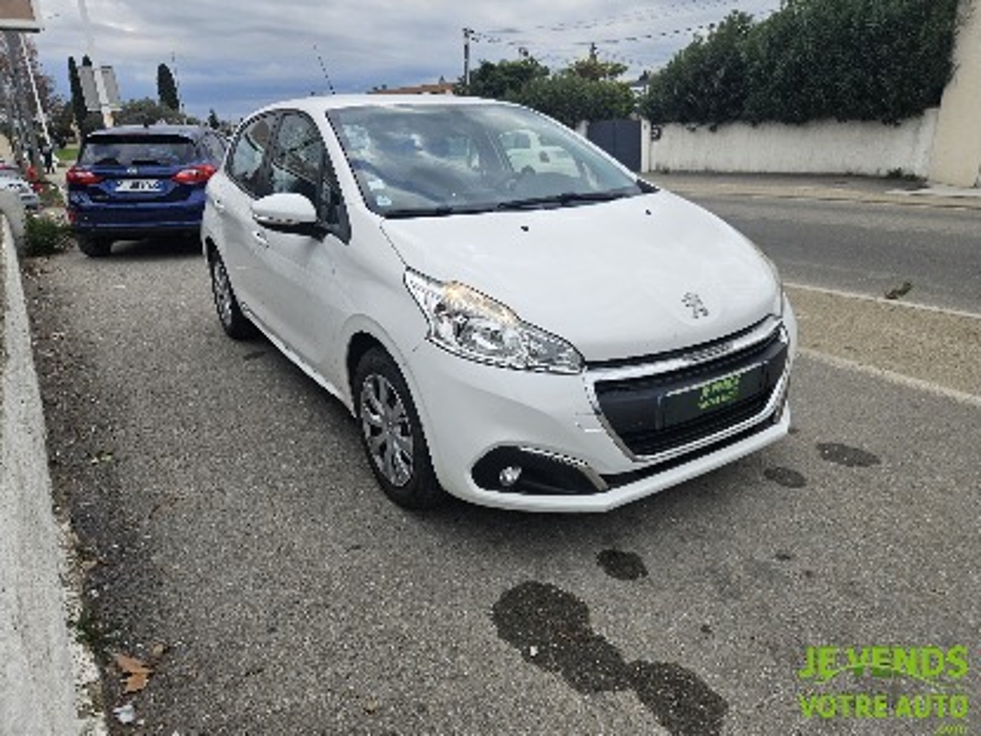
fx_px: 652
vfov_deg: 58.9
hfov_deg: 73.9
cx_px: 490
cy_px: 368
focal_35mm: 23
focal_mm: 5.4
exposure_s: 1/779
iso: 25
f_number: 1.8
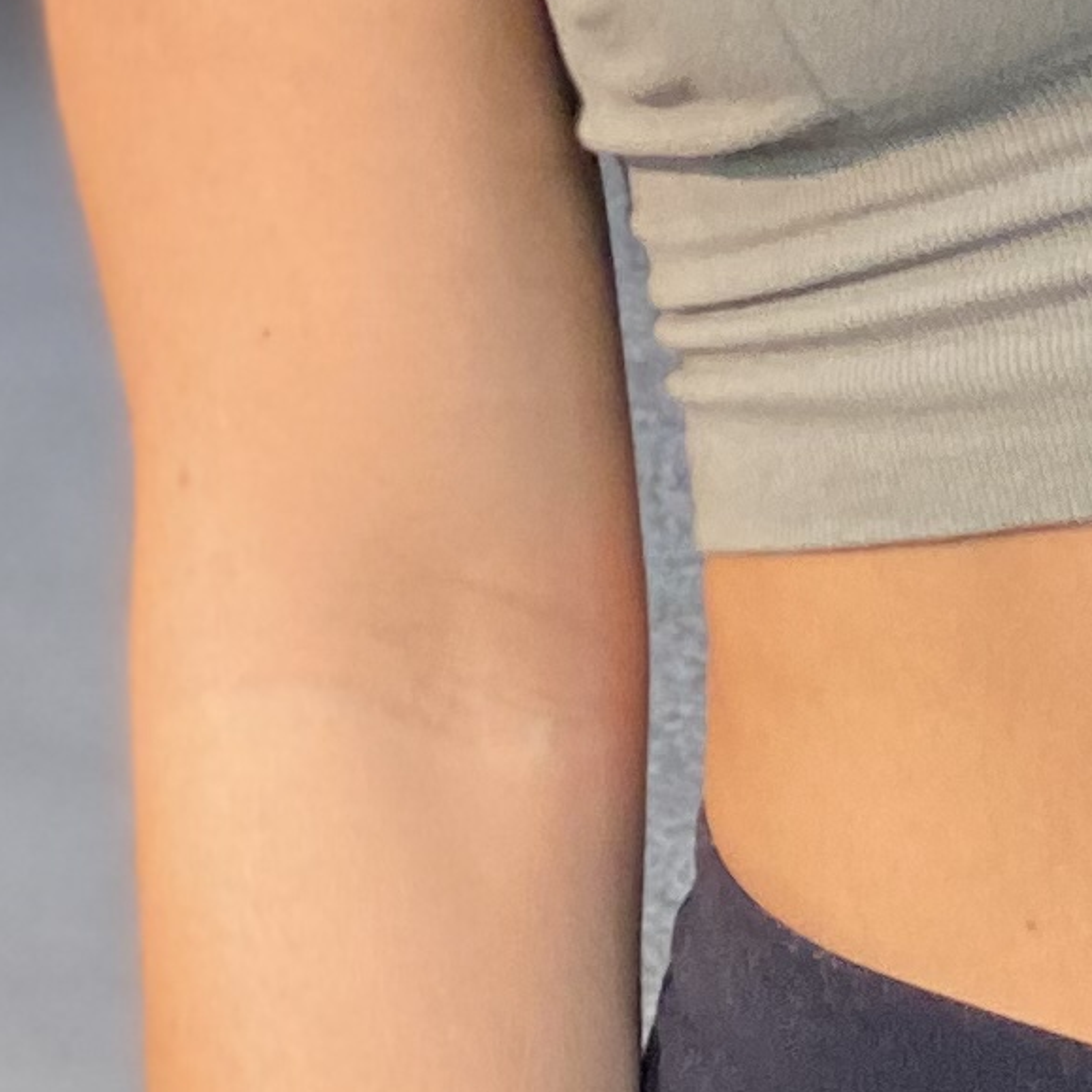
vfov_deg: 5.3
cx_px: 1620
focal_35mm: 320
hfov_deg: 5.4
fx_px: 11421
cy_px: -1464
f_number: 2
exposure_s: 1/120
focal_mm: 6
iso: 64
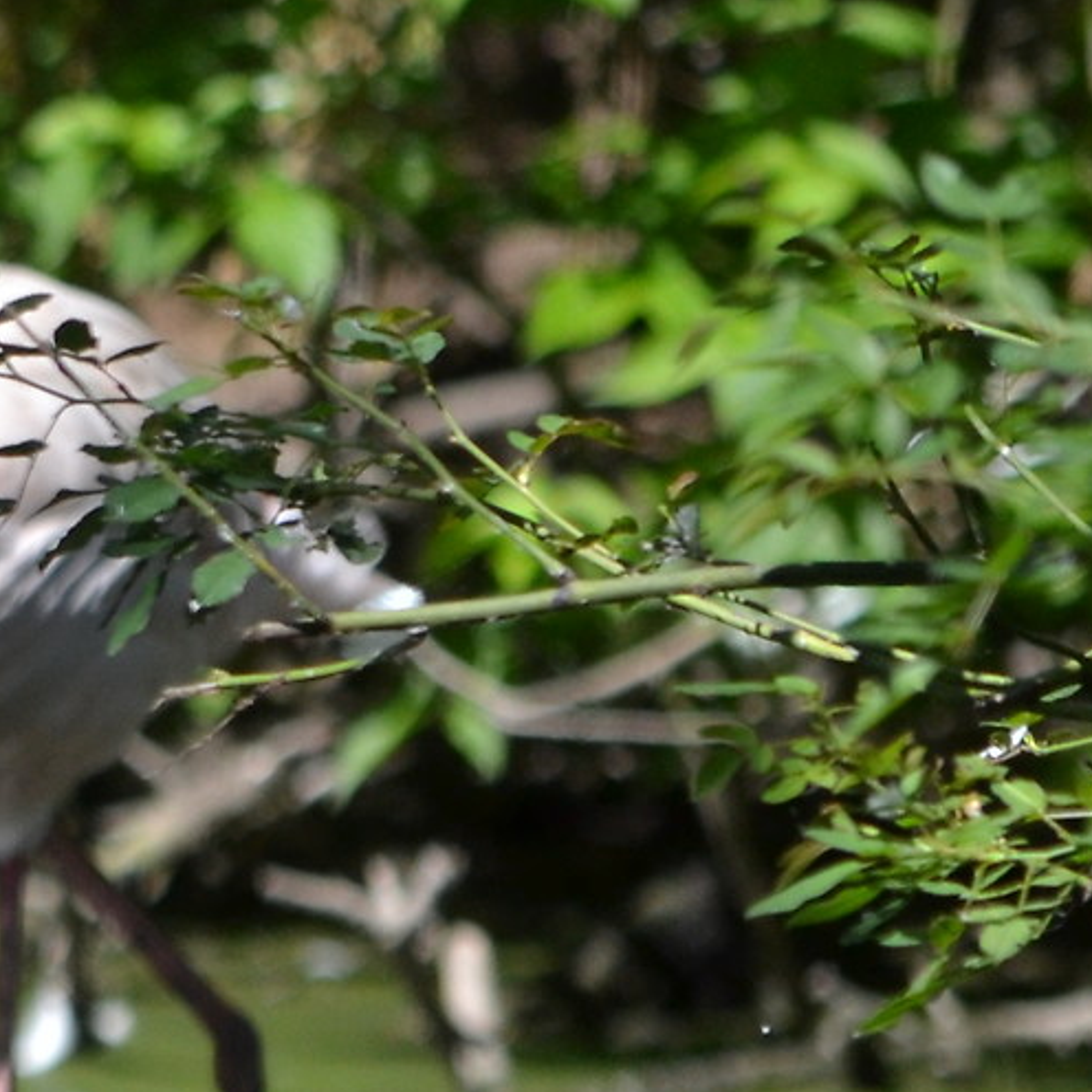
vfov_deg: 1.5
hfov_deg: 1.5
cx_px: -1132
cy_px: 1140
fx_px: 42938
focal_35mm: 1203
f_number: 5
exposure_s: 1/320
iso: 400
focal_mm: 195
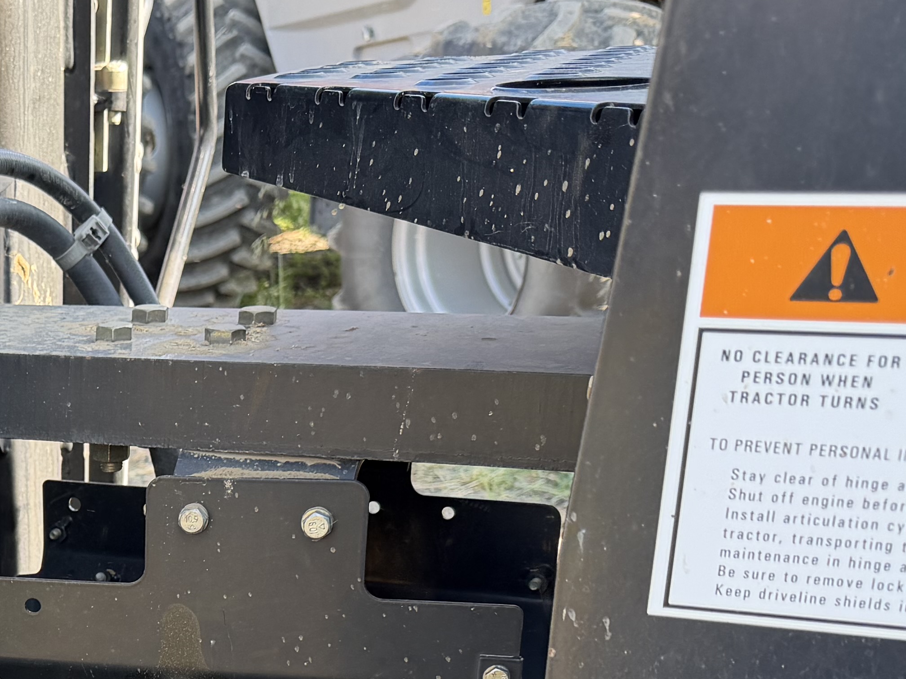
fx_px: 1780
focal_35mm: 68
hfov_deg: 25.6
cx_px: -176
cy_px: 720
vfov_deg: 20.7
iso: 80
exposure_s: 1/290
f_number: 1.78
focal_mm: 6.76
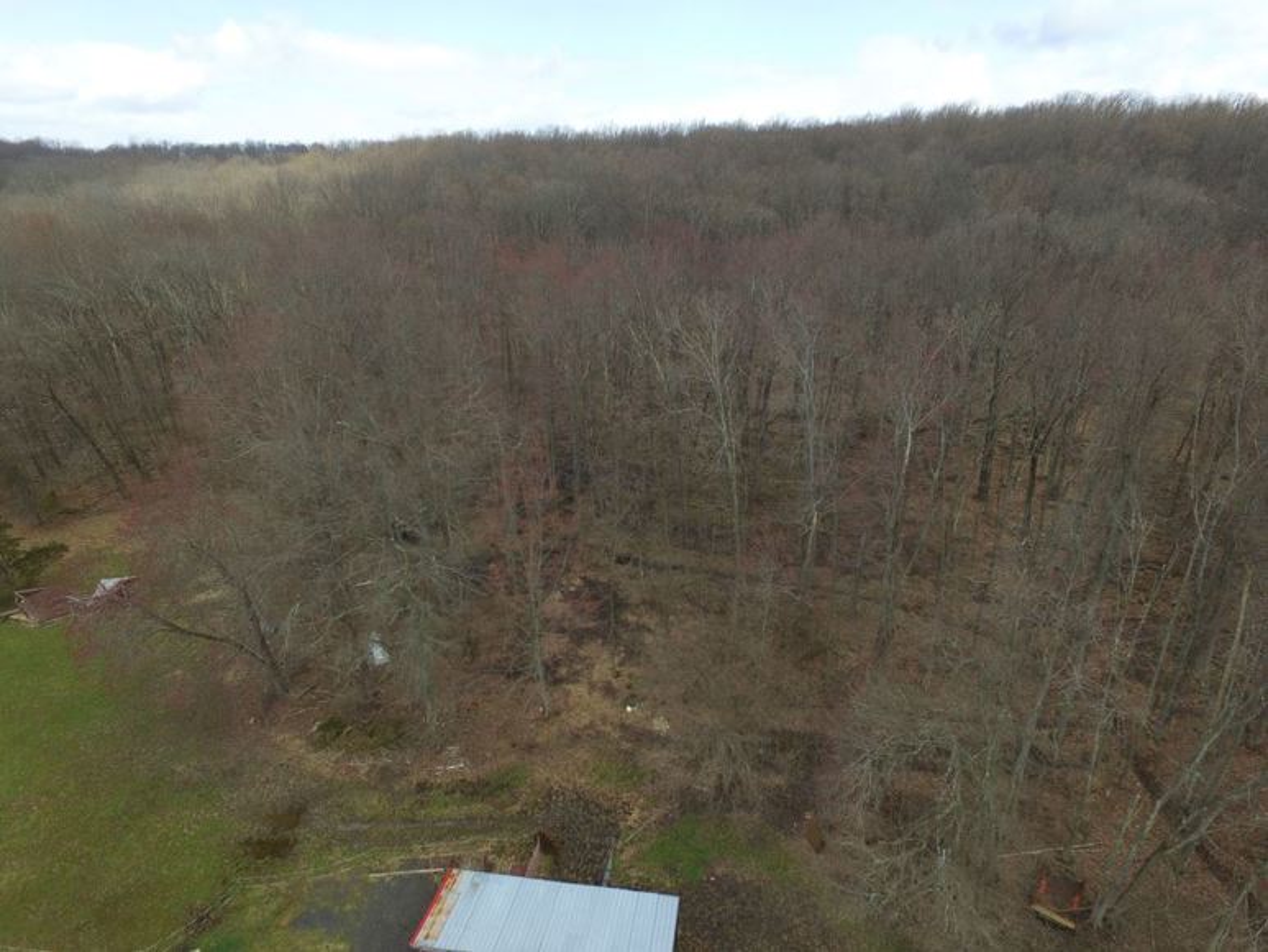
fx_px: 733
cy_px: 476
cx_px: 634
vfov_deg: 66.0
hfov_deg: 81.7
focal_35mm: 20
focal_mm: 3.61
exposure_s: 1/374
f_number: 2.8
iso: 100
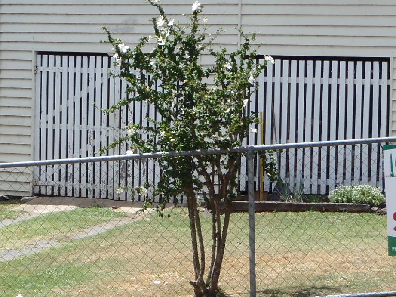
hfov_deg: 18.0
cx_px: 141
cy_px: 127
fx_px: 1246
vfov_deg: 13.6
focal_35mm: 109
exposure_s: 1/250
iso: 80
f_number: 5.6
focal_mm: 8.89
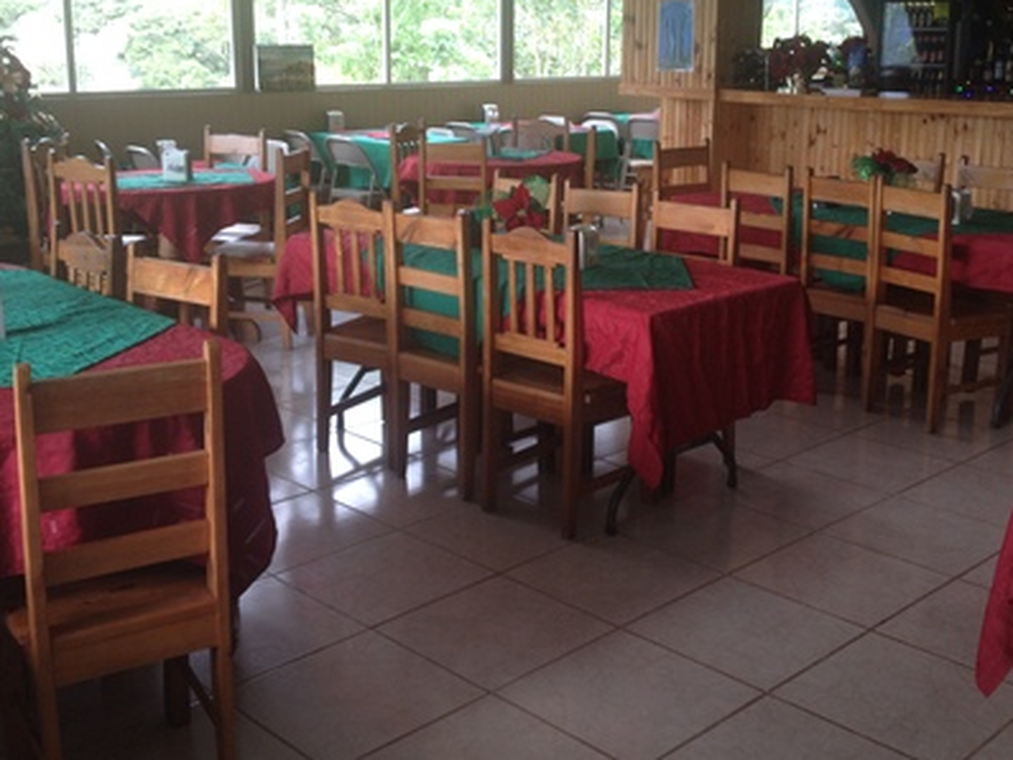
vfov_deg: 30.8
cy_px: 281
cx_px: 558
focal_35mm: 47
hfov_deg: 40.4
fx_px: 1376
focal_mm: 4.28
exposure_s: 1/60
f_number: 2.4
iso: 50
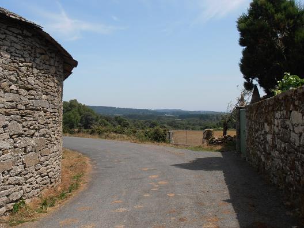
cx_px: 152
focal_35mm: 44
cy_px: 114
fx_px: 386
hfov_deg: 42.9
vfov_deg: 32.9
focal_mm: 7.87
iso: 80
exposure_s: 1/1000
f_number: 4.2
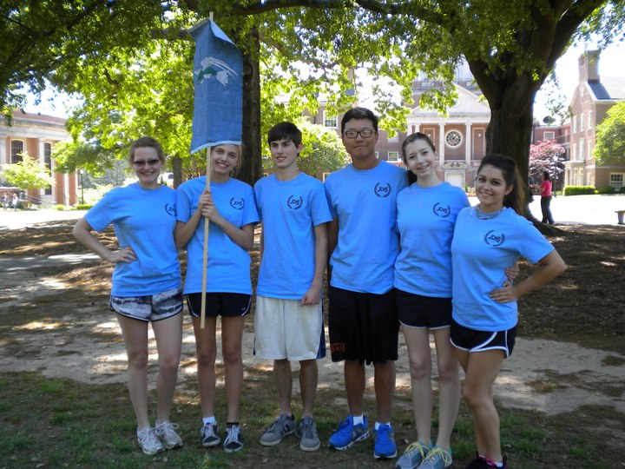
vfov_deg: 35.1
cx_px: 312
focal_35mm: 41
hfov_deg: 45.8
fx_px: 740
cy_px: 234
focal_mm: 7.4
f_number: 3.5
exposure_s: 1/104
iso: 80
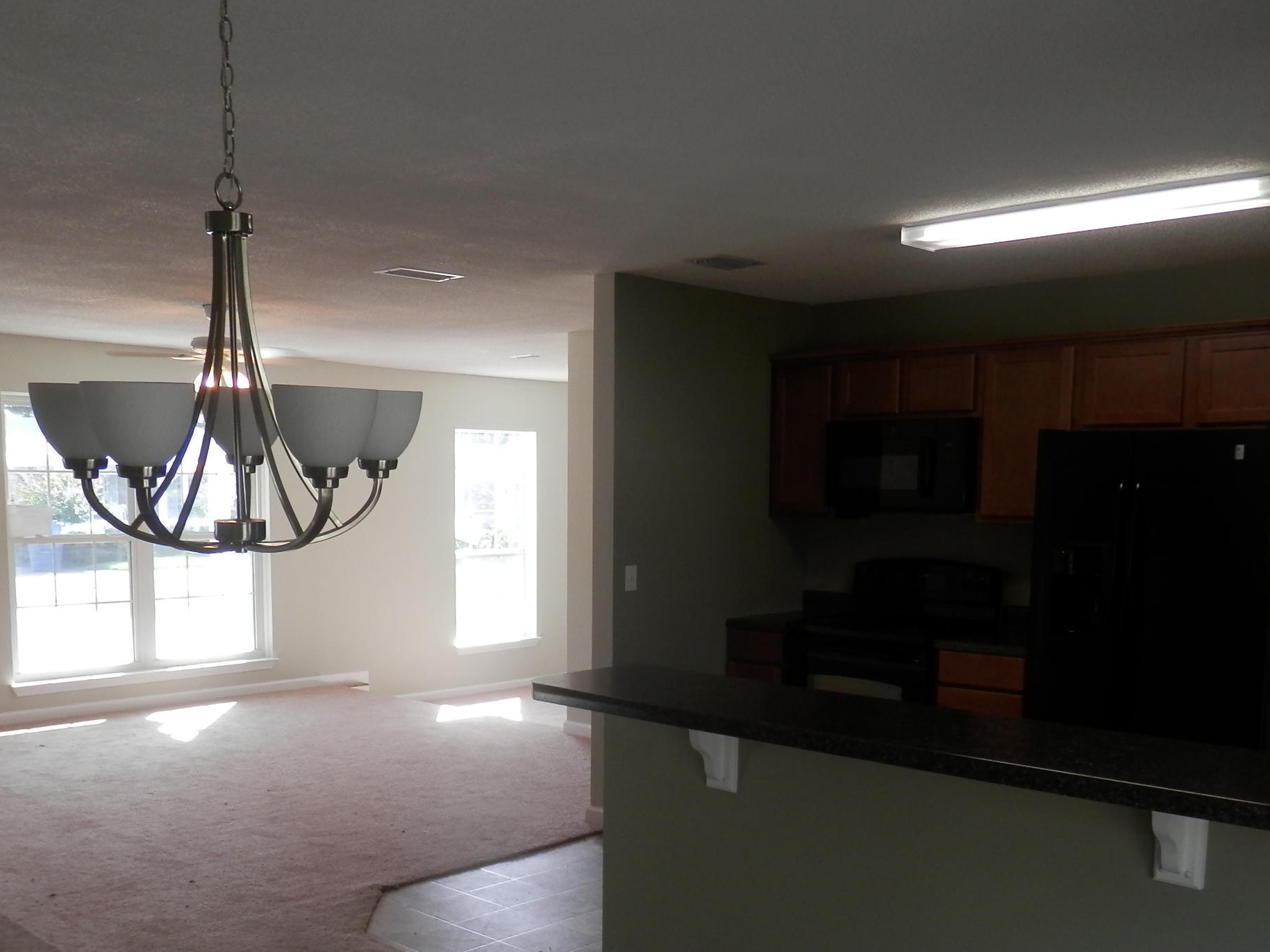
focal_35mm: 35
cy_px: 627
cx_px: 657
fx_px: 1284
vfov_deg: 40.2
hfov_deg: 52.6
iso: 80
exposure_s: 1/50
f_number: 3
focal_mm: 4.5
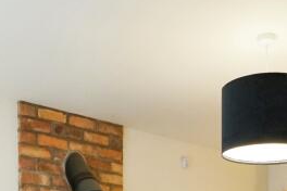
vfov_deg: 19.0
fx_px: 494
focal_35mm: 62
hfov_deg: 32.4
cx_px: 153
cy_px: 295
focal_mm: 16
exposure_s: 1/40
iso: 2000
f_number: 8
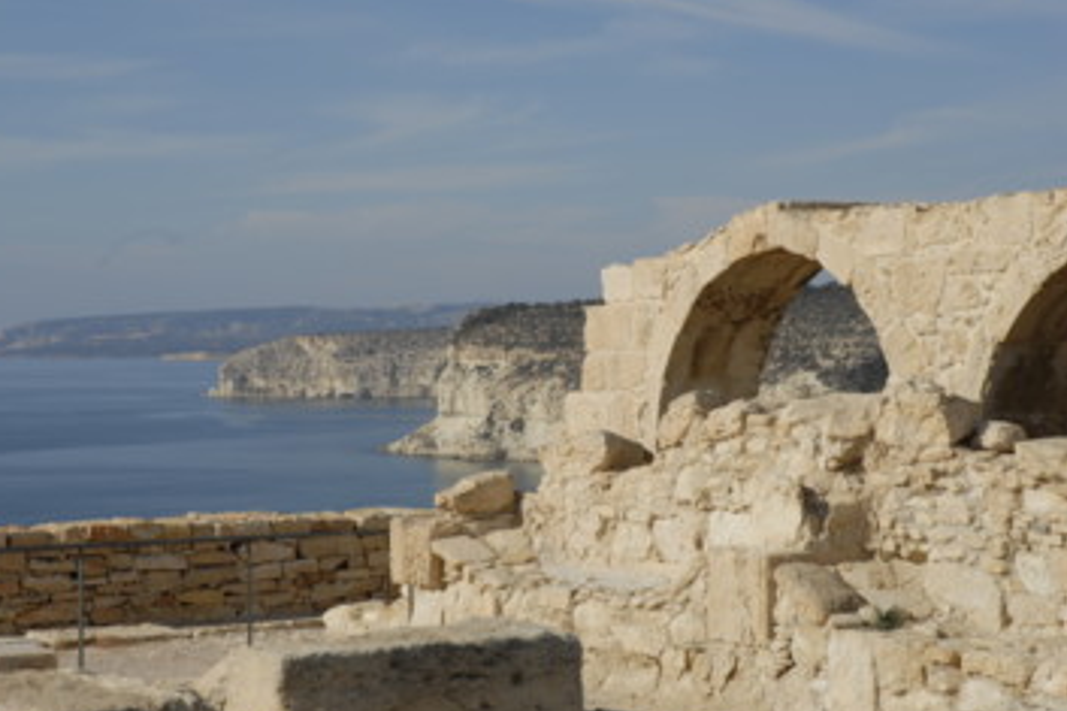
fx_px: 2772
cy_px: 336
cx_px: 465
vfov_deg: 14.6
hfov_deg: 21.8
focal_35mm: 94
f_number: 16
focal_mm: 55
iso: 100
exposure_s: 1/125
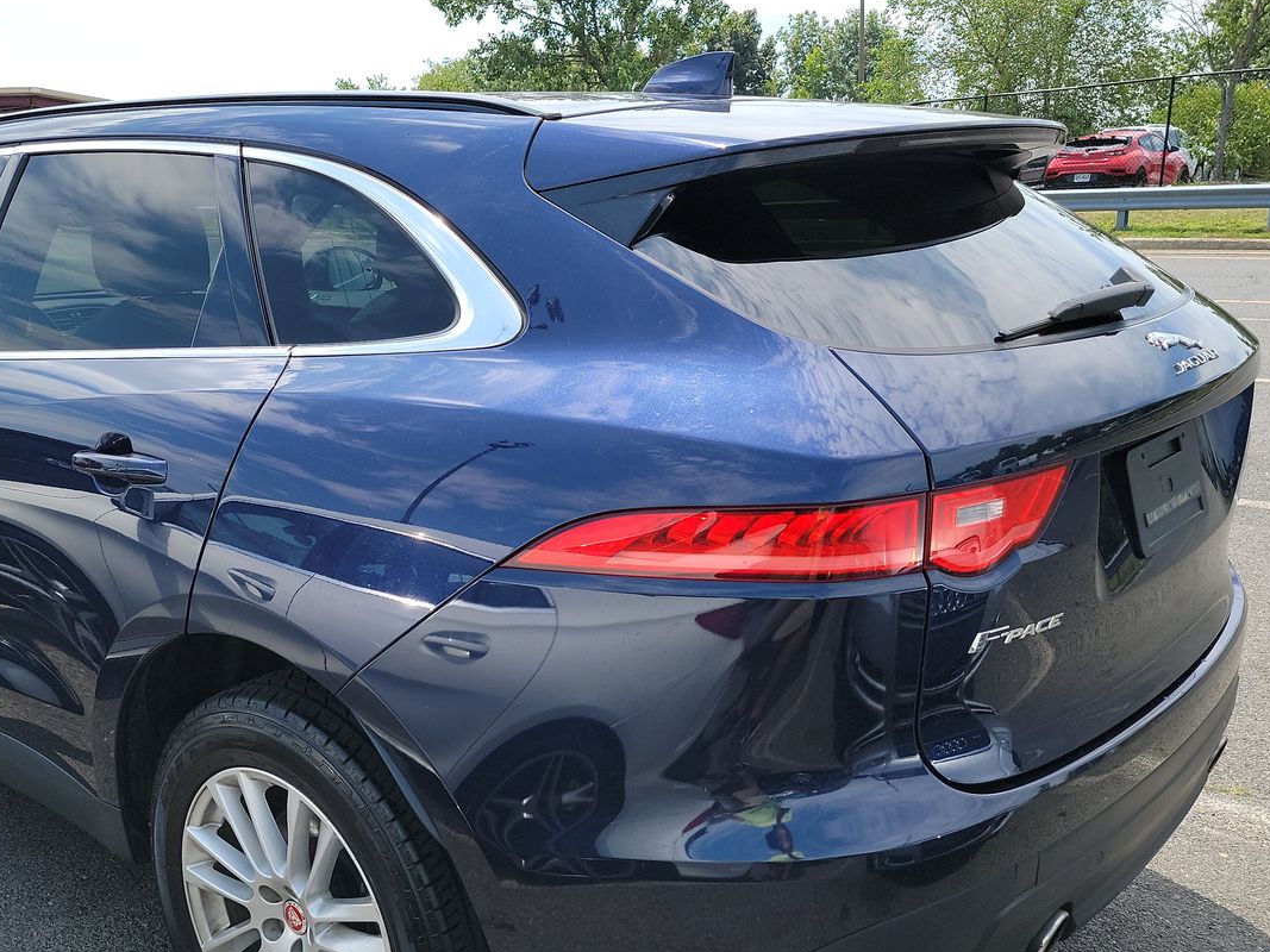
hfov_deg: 50.8
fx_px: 1321
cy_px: 584
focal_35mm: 36
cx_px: 467
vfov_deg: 39.4
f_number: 1.8
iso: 50
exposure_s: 1/472
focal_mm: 6.7
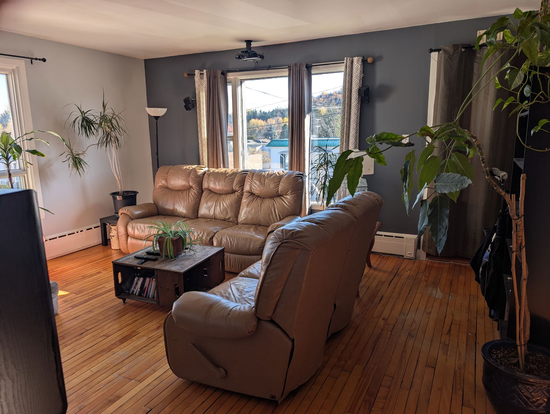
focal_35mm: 24
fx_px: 382
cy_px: 207
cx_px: 275
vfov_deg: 56.9
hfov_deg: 71.5
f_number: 1.68
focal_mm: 6.9
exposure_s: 1/155
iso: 23
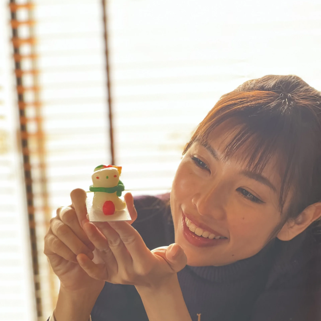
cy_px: 213
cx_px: 161
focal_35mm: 91
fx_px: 955
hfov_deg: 19.1
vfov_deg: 19.0
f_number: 2.8
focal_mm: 9
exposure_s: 1/40
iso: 200
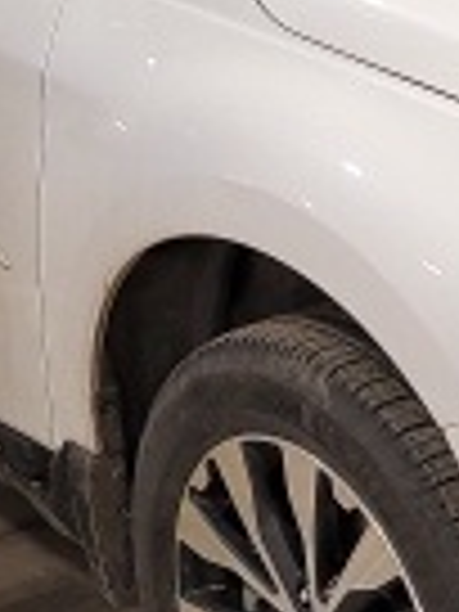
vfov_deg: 16.7
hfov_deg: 12.2
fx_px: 2086
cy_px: 279
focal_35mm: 118
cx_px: 562
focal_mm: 7
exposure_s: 1/60
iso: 395
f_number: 1.8
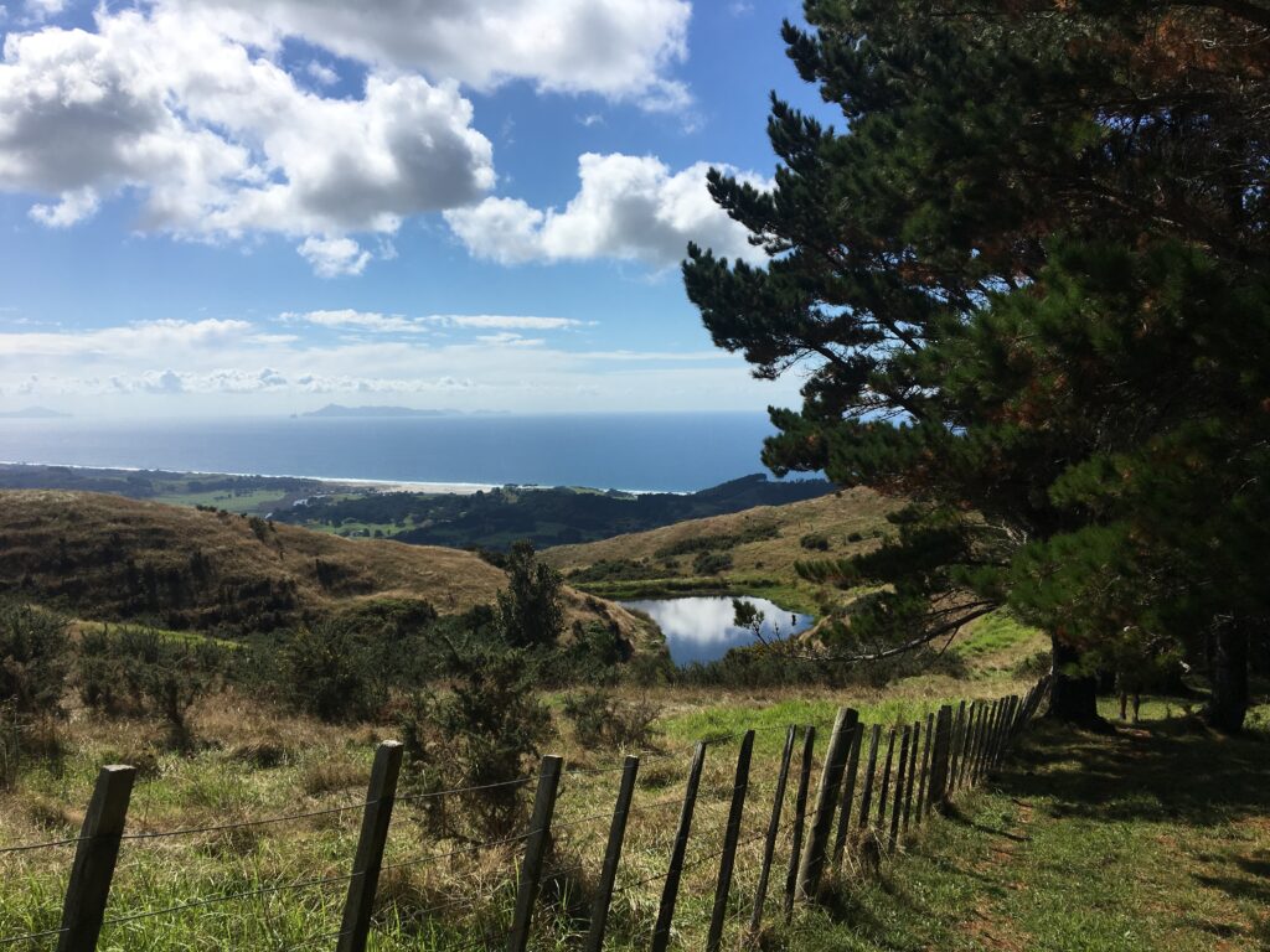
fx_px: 1064
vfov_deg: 48.2
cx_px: 635
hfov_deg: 61.7
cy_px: 476
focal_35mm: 29
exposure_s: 1/3497
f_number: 2.2
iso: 25
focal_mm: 4.15
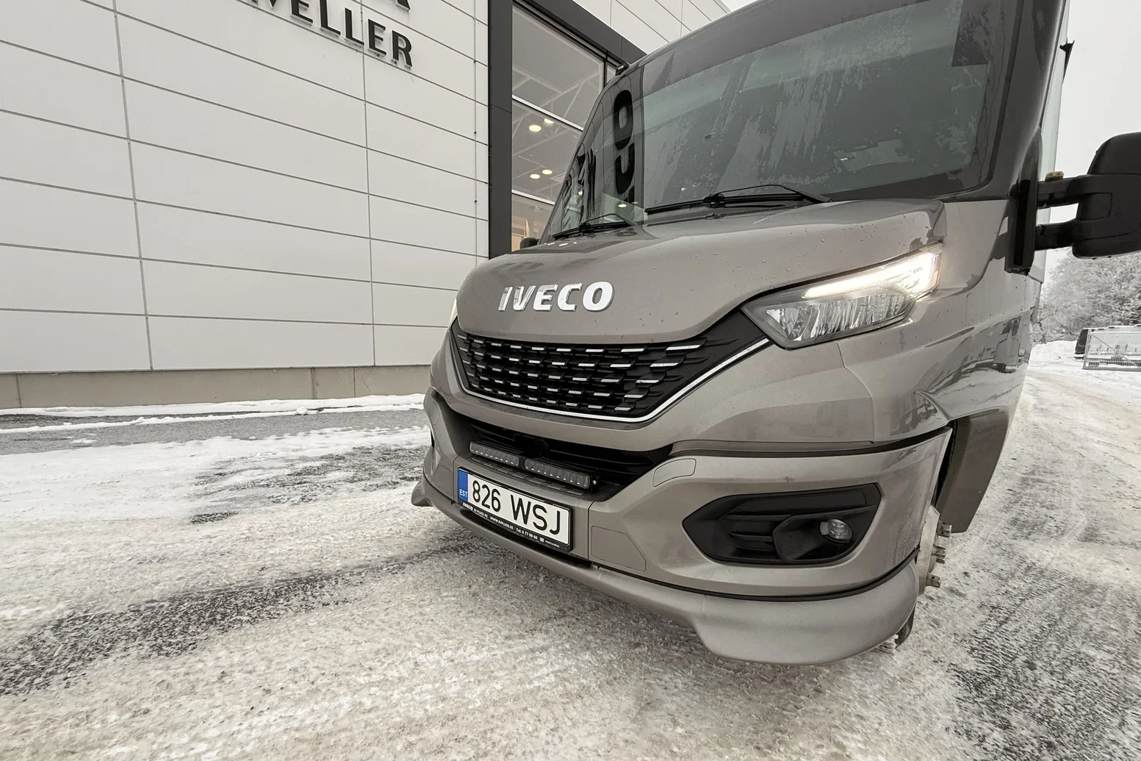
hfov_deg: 100.4
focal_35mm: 15
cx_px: 564
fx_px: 475
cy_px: 407
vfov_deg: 77.2
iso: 64
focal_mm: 2.22
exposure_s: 1/99
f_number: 2.2
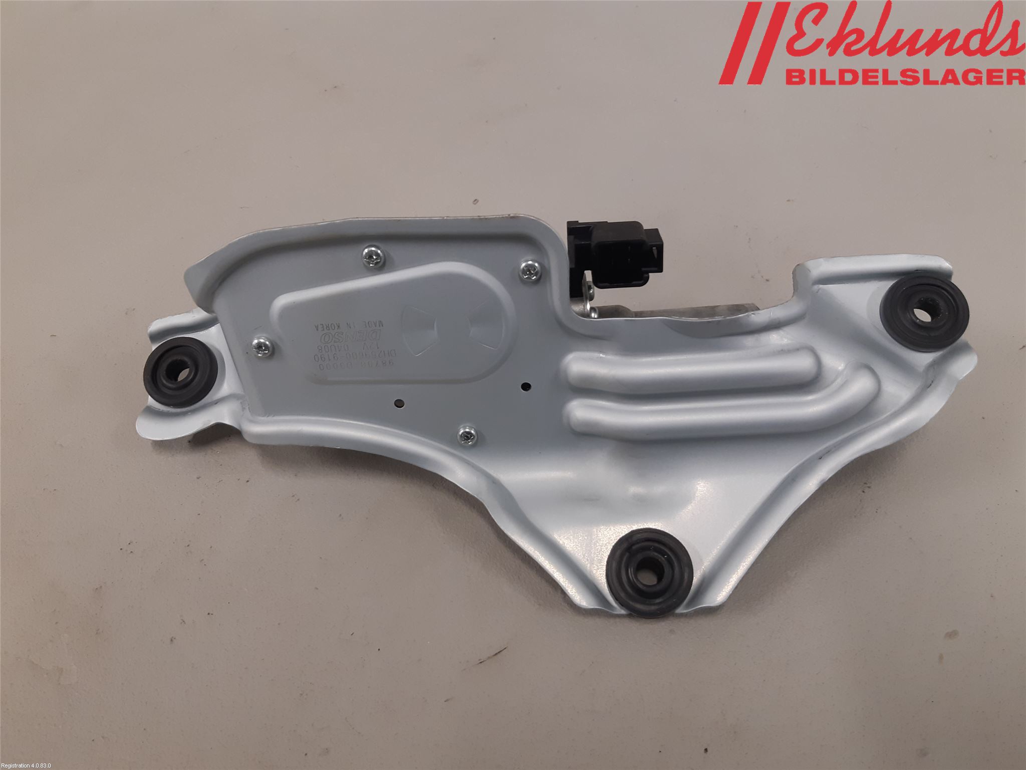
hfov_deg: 67.3
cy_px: 385
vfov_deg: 53.1
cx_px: 513
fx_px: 771
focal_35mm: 26
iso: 125
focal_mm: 3.93
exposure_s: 1/50
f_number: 1.7
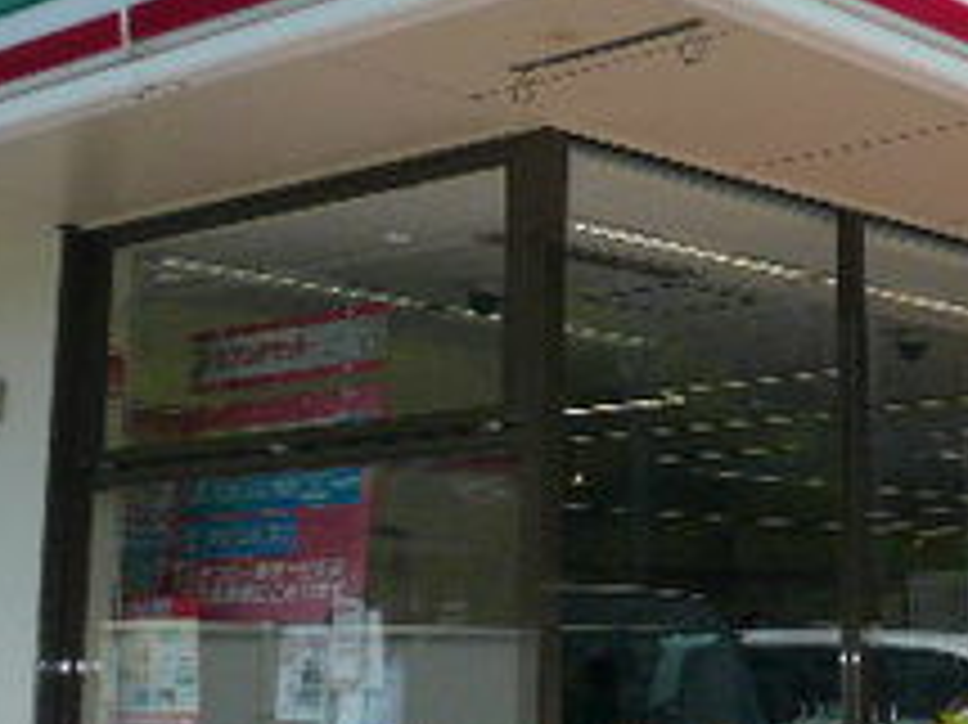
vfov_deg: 20.1
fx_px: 2040
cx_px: 864
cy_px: 225
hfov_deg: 25.9
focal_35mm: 73
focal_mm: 4.6
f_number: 8
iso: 100
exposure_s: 1/200
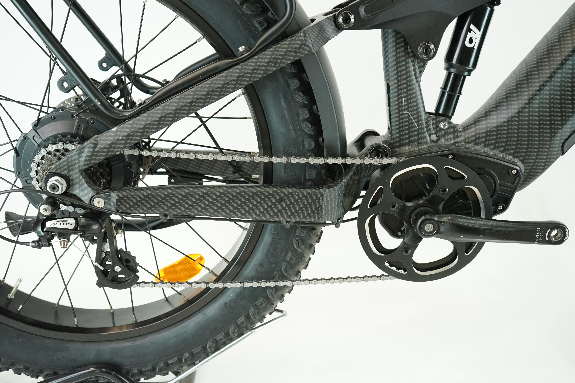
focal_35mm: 36
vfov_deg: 36.9
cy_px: 192
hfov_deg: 53.1
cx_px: 288
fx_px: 575
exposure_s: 1/200
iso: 3200
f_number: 5.6
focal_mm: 36
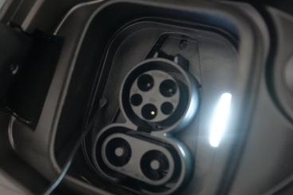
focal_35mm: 49
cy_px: 86
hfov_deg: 39.7
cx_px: 89
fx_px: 398
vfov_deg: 27.4
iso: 12800
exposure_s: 1/160
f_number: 3.5
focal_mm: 28
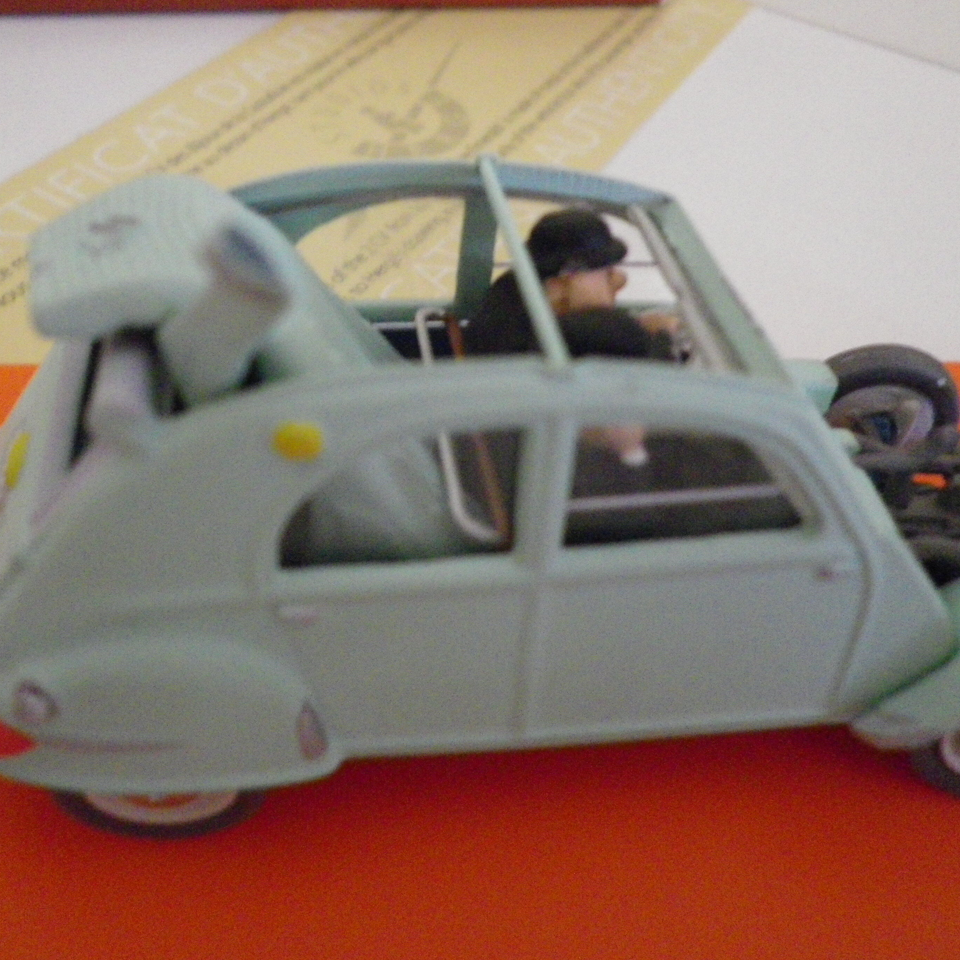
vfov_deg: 46.0
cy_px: 448
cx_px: 403
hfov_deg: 45.9
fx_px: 1130
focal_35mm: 36
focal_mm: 4.9
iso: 800
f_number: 2.6
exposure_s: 1/5
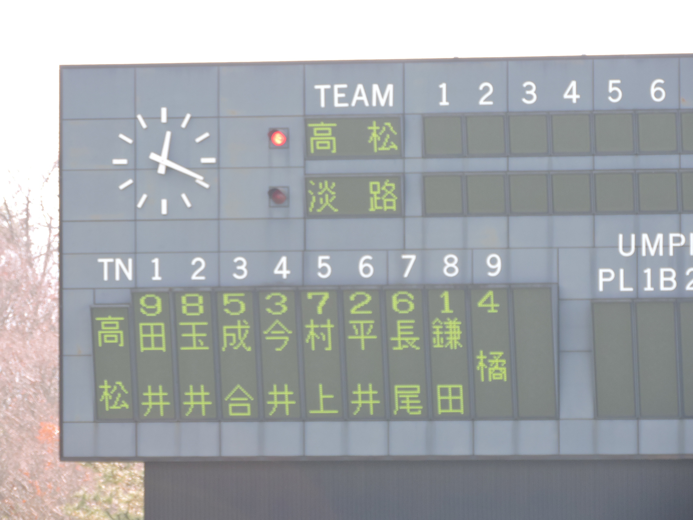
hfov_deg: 5.7
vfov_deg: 4.2
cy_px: 260
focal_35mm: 350
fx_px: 7007
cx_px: 346
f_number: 4.8
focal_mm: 62.4
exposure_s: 1/200
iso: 200
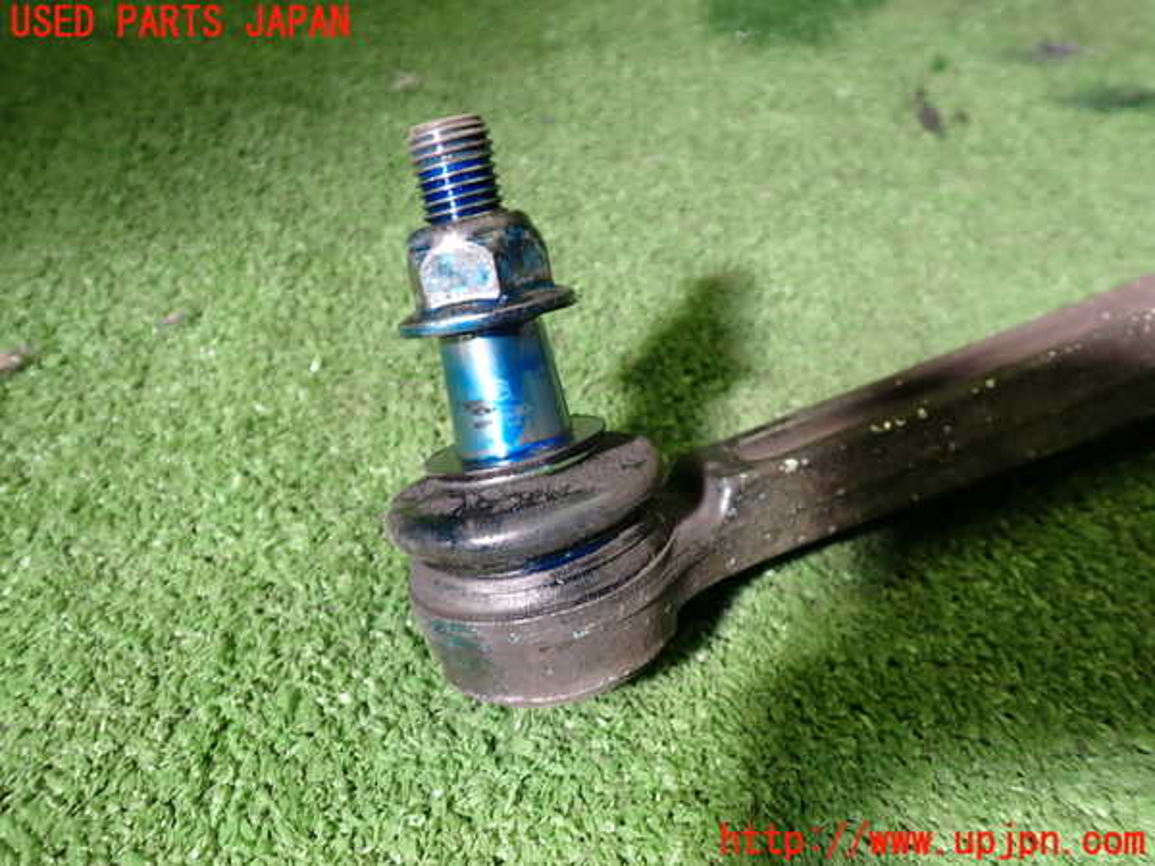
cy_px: 433
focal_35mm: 30
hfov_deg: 60.0
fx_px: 1001
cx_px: 578
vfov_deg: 46.8
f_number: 2.3
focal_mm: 5.4
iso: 160
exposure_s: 1/60
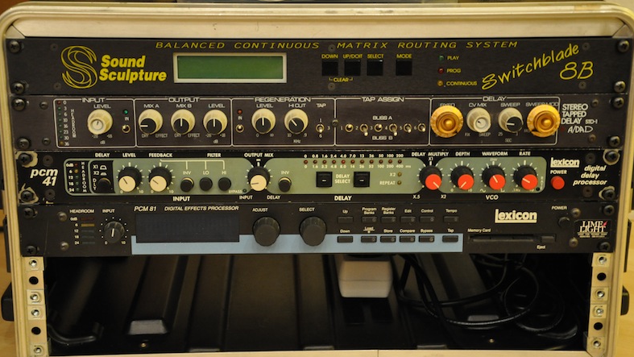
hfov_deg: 31.4
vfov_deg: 18.0
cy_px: 183
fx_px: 1127
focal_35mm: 67
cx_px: 321
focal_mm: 42
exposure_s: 1/4
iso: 1600
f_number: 4.8
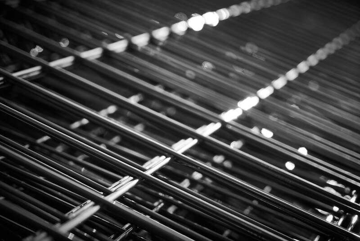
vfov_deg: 19.5
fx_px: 700
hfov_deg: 28.8
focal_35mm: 70
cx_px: 180
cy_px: 120
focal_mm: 70
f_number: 4
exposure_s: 1/800
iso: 400
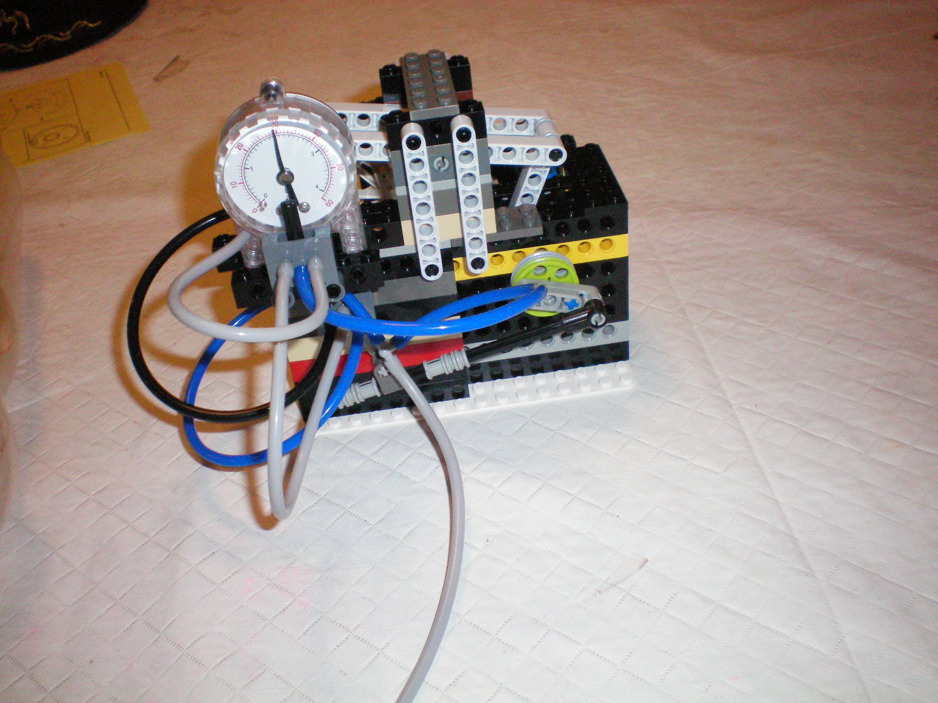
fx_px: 1030
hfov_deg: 49.0
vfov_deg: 37.7
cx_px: 469
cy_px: 352
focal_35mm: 38
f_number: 4.6
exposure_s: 1/60
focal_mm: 6.3
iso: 400
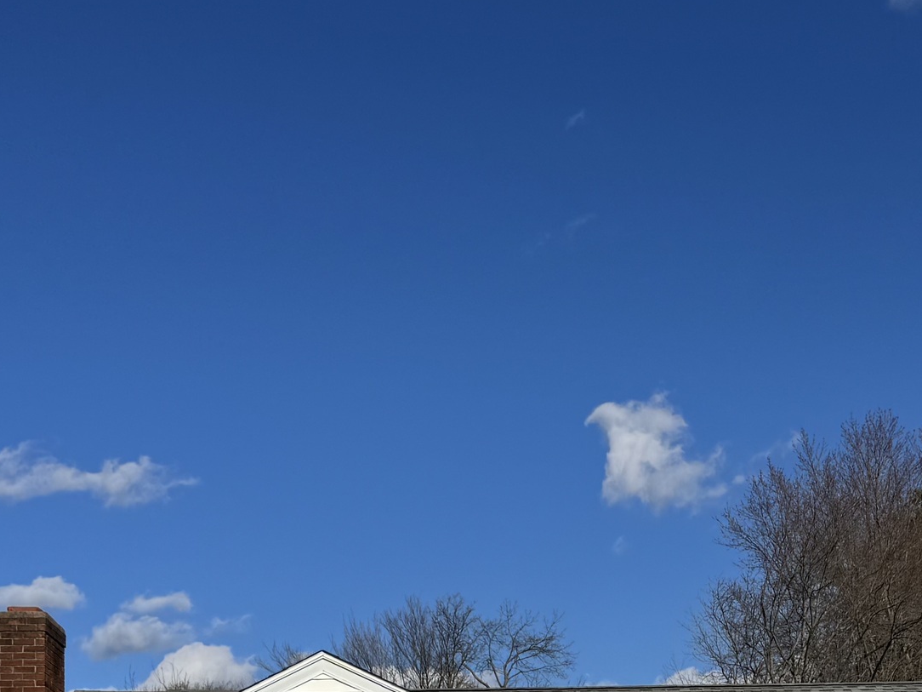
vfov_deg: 20.5
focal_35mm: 68
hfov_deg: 28.5
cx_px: 560
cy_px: 781
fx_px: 1811
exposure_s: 1/7092
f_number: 1.78
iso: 80
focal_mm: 6.76
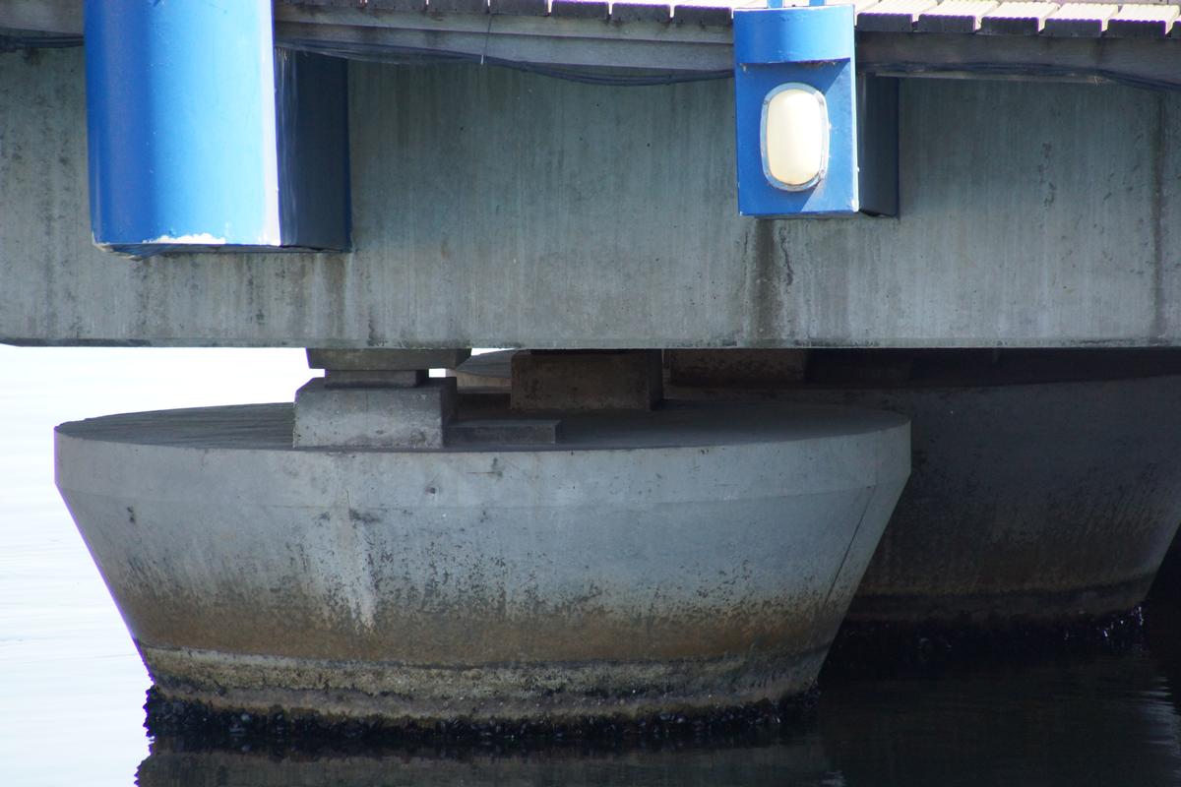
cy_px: 394
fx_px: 10333
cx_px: 590
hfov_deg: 6.5
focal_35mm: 315
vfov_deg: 4.4
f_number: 6.3
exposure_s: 1/400
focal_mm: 210
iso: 640
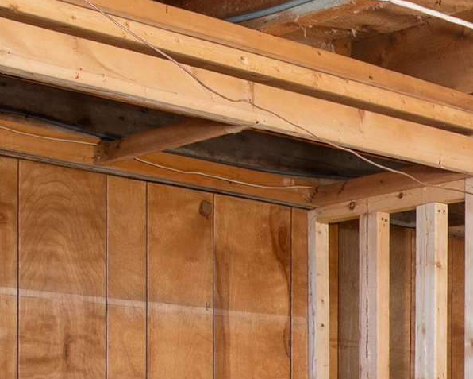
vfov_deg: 16.7
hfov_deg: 17.5
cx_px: 871
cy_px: 485
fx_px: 1218
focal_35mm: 87
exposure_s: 2.5
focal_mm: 12
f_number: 8
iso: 64
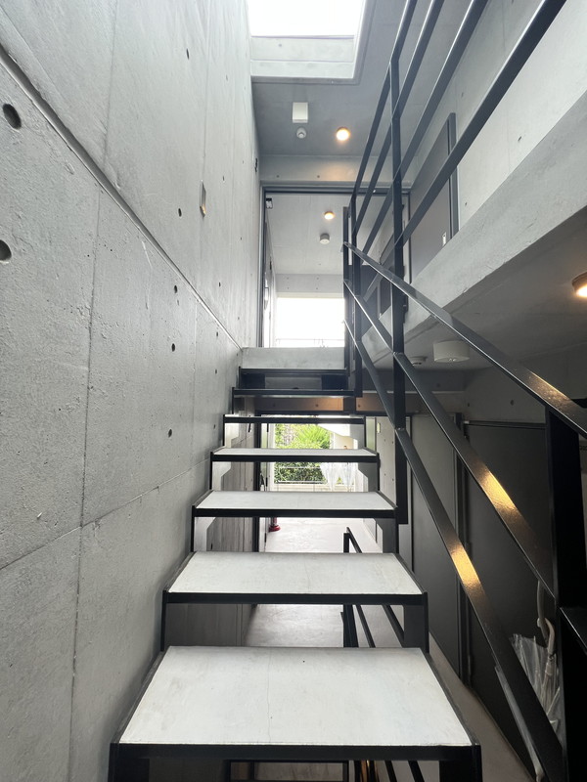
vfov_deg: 106.2
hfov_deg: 89.9
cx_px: 294
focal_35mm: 13
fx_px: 294
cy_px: 391
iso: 50
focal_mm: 1.57
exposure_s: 1/99
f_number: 1.8
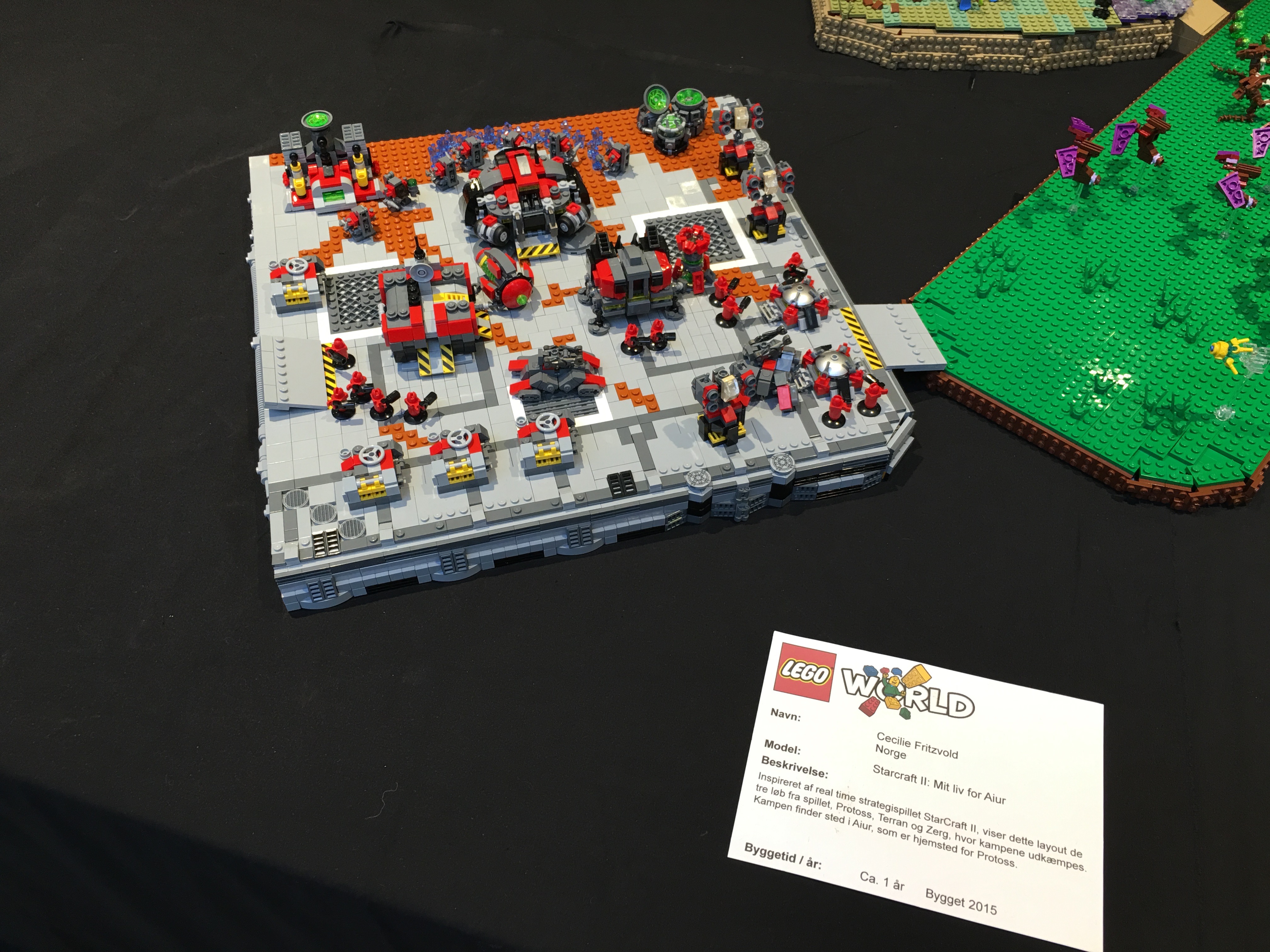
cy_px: 476
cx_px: 635
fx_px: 1064
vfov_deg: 48.2
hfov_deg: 61.7
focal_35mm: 29
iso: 32
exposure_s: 1/17
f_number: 2.2
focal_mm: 4.15
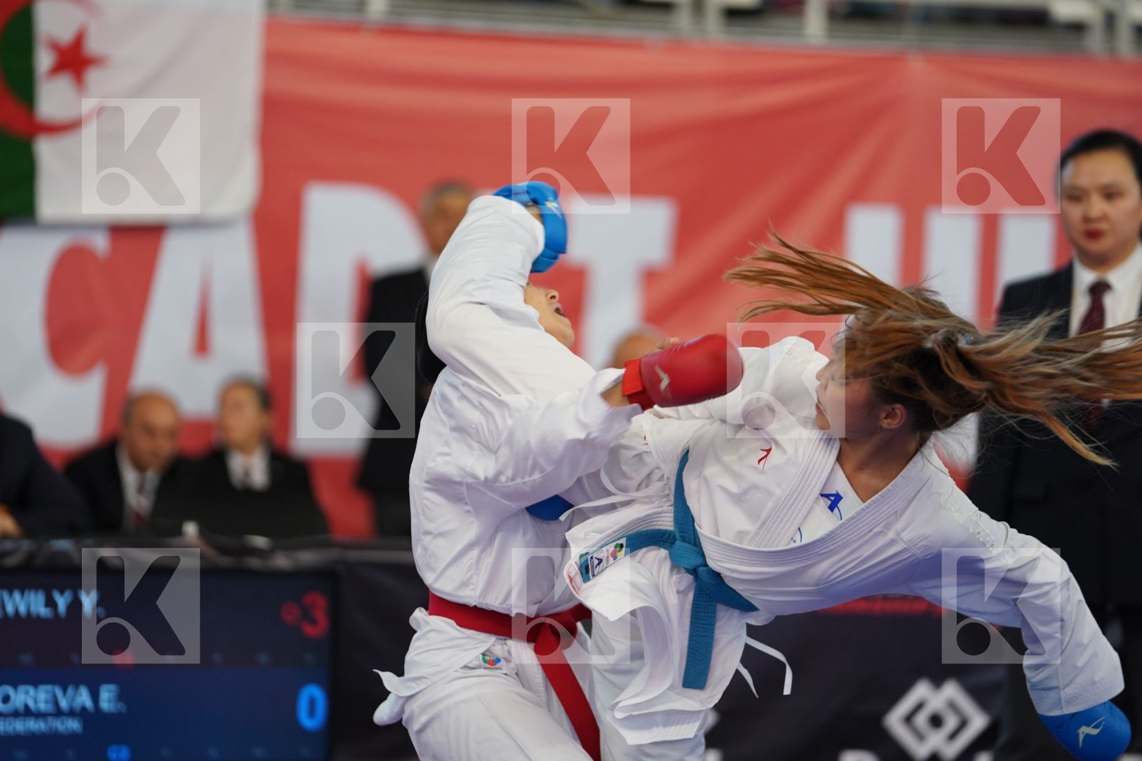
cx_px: 571
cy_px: 380
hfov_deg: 11.4
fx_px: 5741
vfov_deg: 7.6
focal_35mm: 181
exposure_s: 1/800
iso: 1250
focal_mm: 181
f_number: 2.8
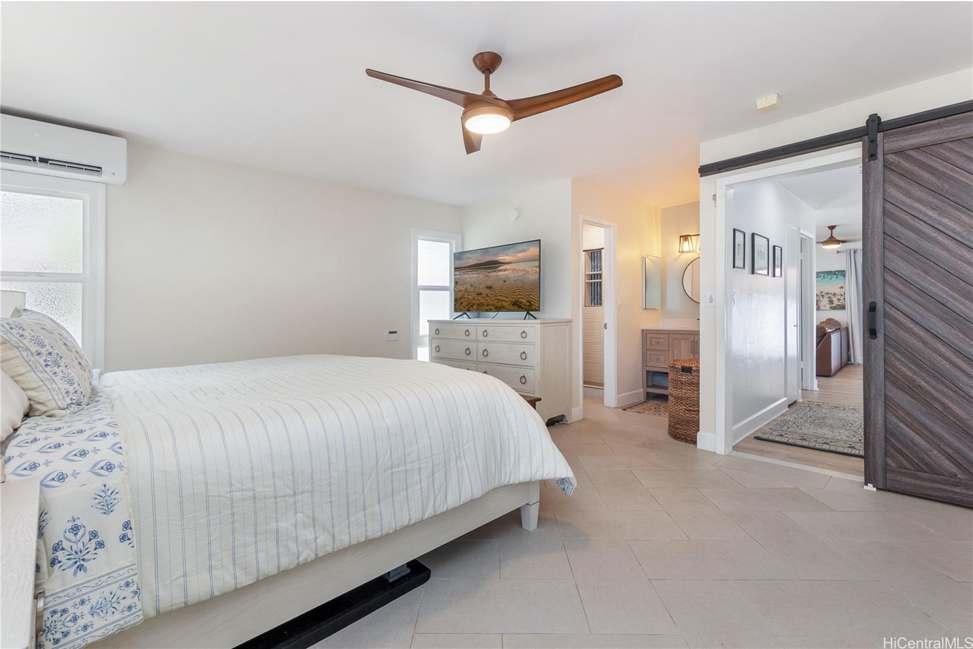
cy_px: 324
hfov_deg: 100.4
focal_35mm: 15
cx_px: 486
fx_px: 405
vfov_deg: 77.3
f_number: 8
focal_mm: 10
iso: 100
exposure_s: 1/30
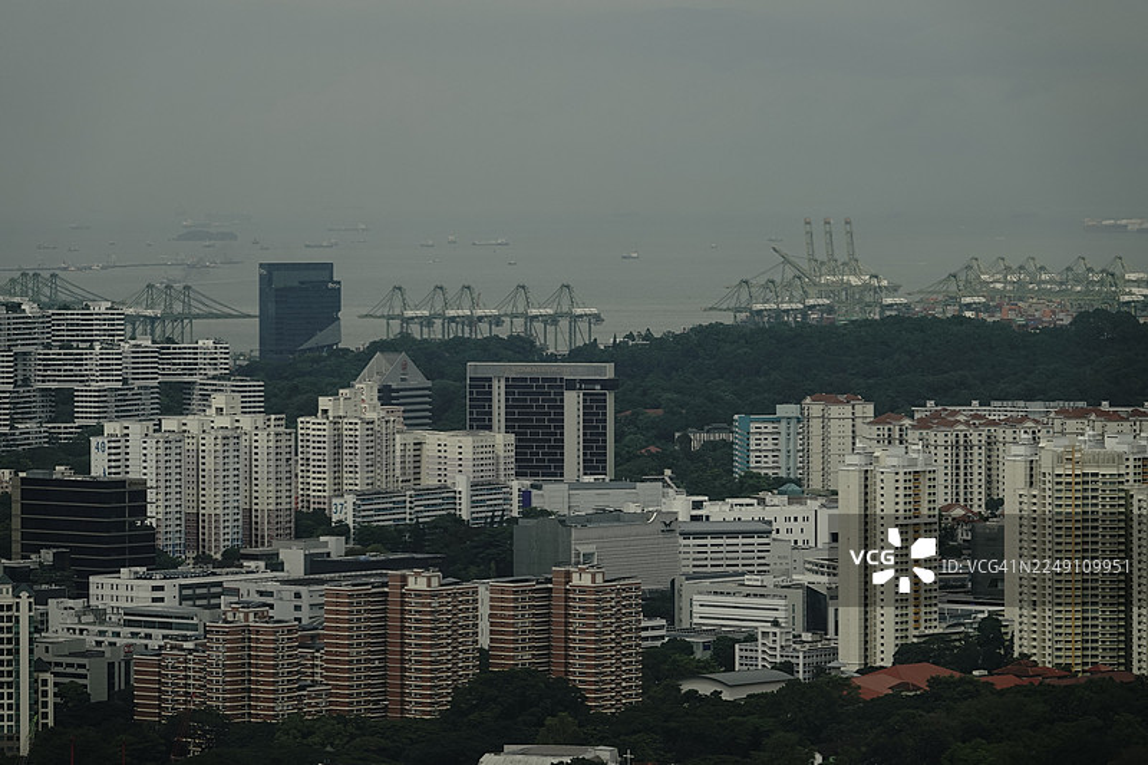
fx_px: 6376
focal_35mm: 200
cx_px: 574
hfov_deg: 10.3
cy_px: 382
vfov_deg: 6.9
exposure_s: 1/800
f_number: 4
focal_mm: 73.24
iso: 100
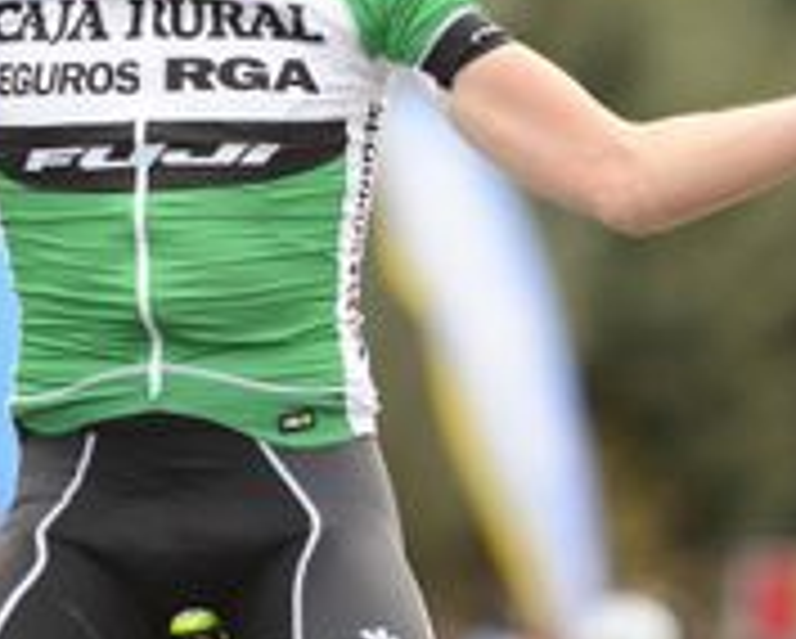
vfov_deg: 3.3
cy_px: 101
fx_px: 11250
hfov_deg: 4.1
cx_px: 319
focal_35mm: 477
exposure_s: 1/640
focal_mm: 200
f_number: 2.8
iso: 1000
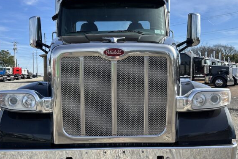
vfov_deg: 38.9
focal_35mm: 34
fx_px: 225
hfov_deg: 55.8
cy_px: 83
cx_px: 117
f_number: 1.78
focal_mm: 6.86
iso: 80
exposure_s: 1/3472
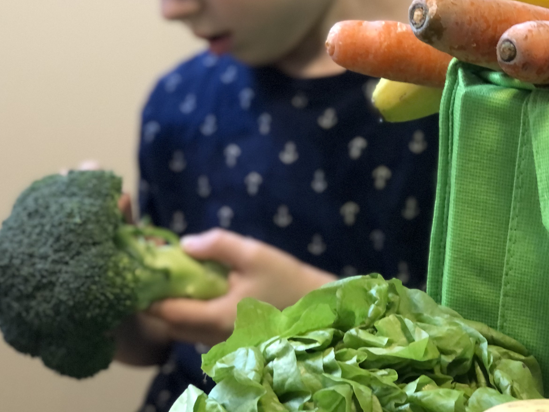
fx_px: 1554
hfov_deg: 19.8
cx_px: 450
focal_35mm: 98
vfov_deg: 15.1
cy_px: 167
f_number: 2.8
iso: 320
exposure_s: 1/33
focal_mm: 6.6
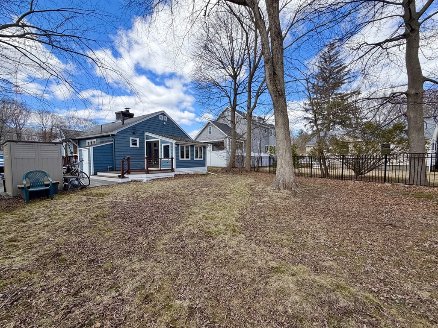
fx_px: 177
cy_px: 164
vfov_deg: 85.7
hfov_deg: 102.1
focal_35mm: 14
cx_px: 219
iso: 40
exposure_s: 1/717
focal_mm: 2.22
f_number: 2.2
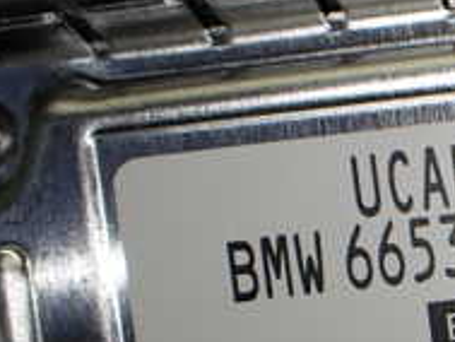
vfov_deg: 15.0
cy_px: 417
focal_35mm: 95
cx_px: 713
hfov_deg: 18.0
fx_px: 1249
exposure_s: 1/160
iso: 100
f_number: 3.2
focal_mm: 5.4
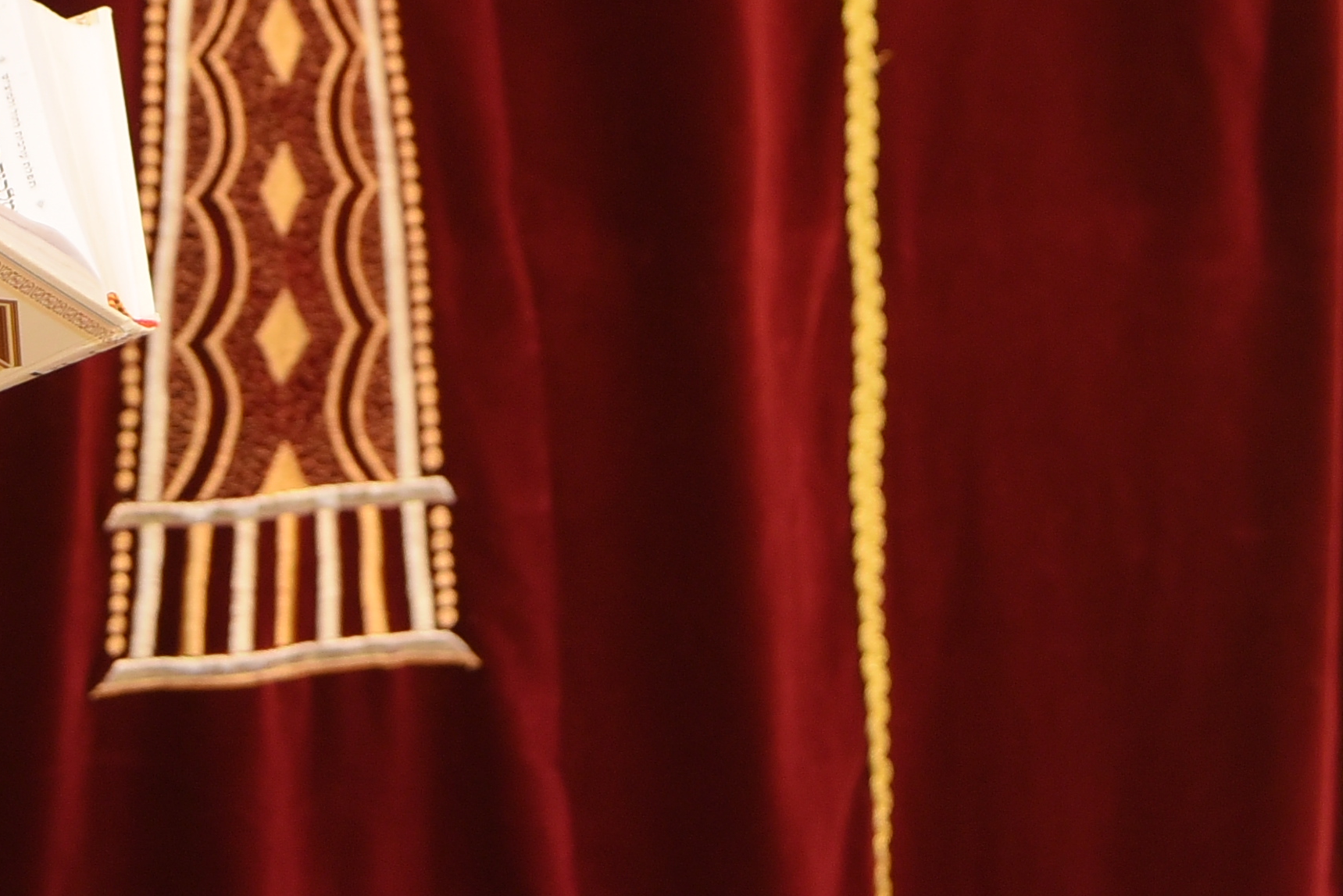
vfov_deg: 8.3
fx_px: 6007
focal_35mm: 161
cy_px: -584
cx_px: 227
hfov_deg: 12.7
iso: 1250
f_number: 4
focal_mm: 46
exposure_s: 1/125
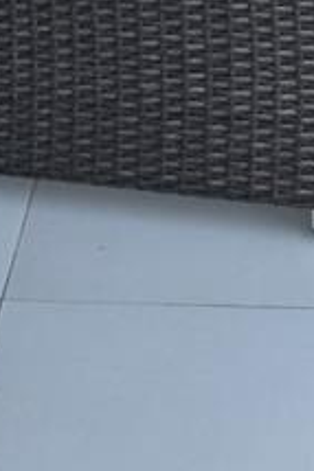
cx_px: 317
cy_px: -651
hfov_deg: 7.8
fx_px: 2303
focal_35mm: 176
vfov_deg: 10.2
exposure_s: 1/200
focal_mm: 21
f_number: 5.6
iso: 100
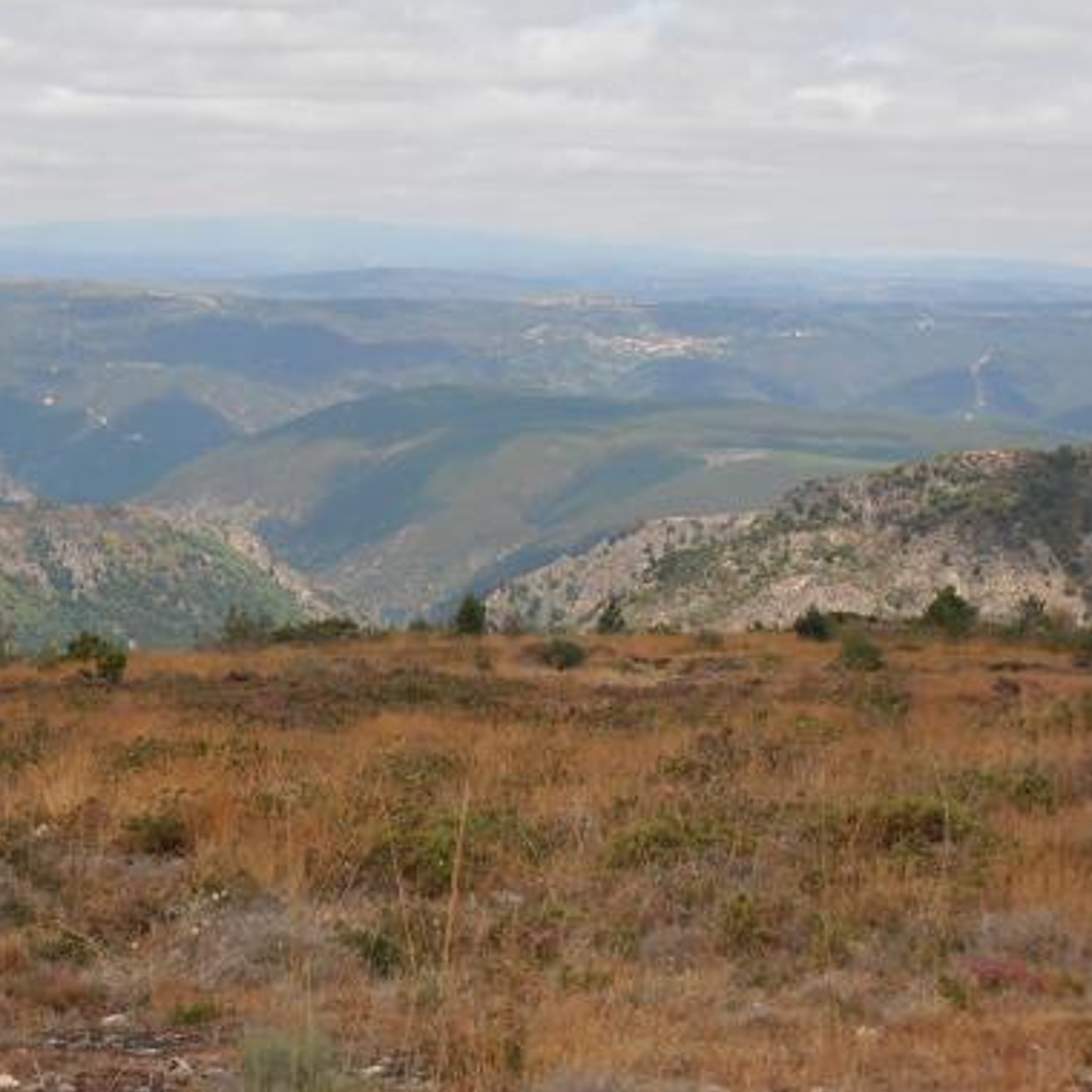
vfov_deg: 16.1
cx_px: 359
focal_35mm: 108
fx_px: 3855
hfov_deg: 16.1
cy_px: 560
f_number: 5.1
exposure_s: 1/500
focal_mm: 15.51
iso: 80
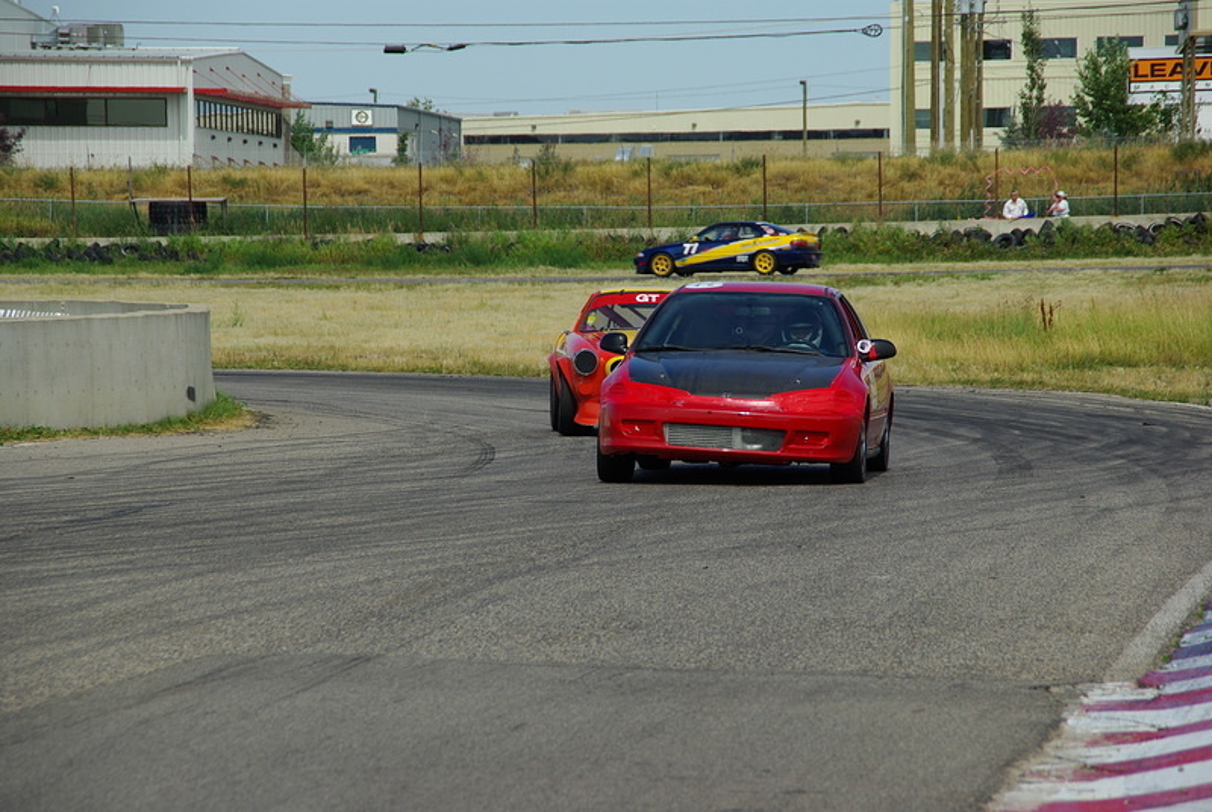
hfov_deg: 9.6
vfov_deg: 6.4
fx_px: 7215
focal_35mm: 214
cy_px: 406
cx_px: 606
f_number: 8
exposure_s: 1/320
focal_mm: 142.5
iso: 100
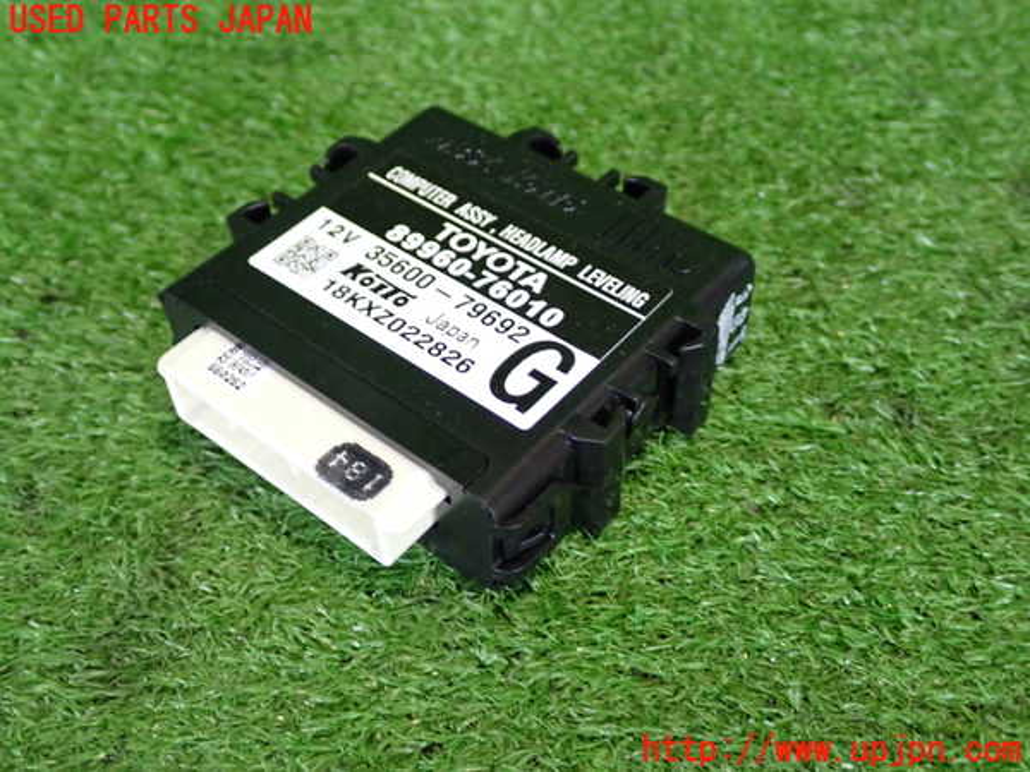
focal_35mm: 41
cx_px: 515
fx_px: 1220
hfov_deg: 45.8
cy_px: 386
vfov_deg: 35.1
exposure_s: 1/30
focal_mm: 7.31
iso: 800
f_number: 2.8
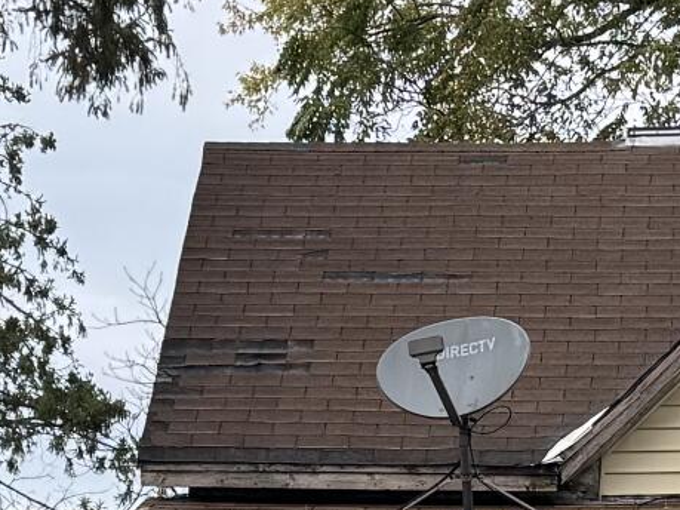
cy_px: 1156
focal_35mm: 157
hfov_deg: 12.6
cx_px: 465
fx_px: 3083
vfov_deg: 8.7
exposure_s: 1/354
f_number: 1.78
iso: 80
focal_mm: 6.76
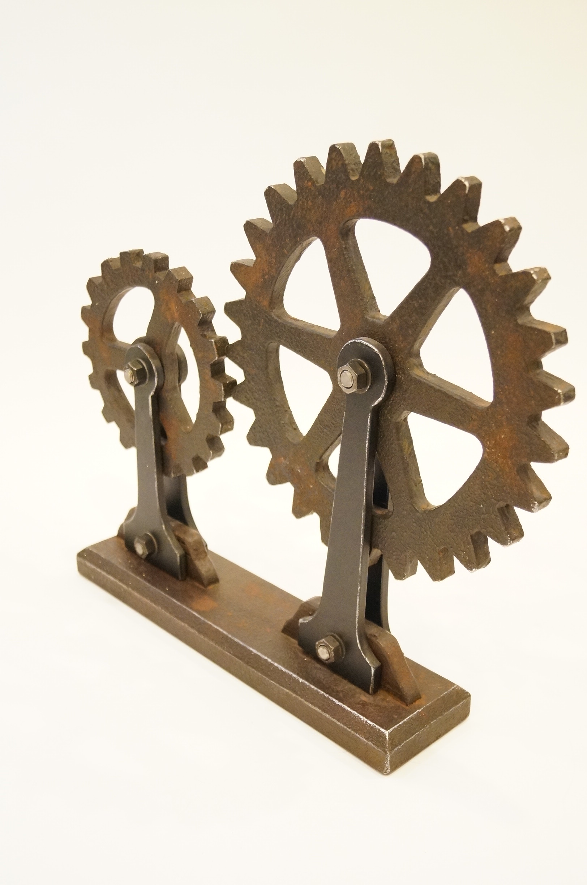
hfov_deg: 34.1
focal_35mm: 39
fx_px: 957
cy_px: 442
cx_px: 294
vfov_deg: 49.6
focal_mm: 26
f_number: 4.5
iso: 3200
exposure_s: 1/60
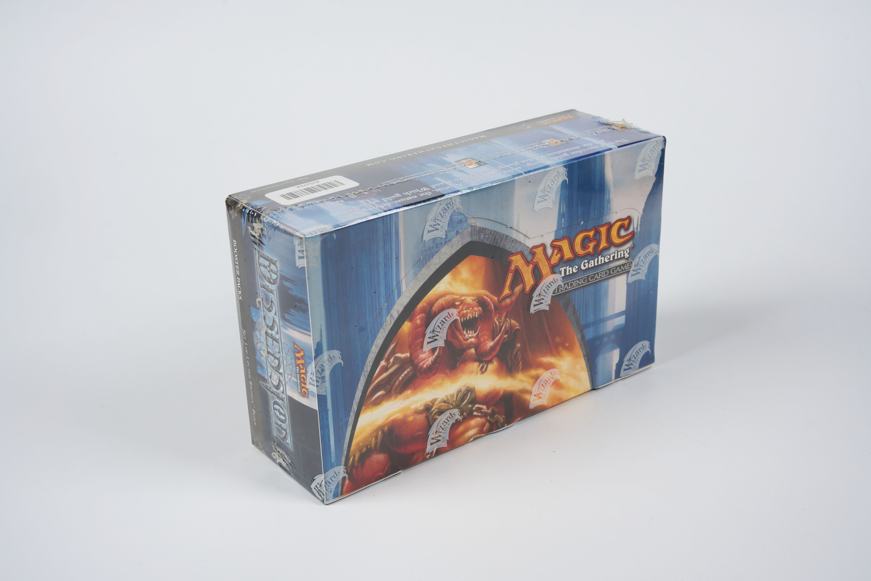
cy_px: 290
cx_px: 436
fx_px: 1161
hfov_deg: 41.1
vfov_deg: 28.1
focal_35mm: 48
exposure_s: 1/50
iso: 800
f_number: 13
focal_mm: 48
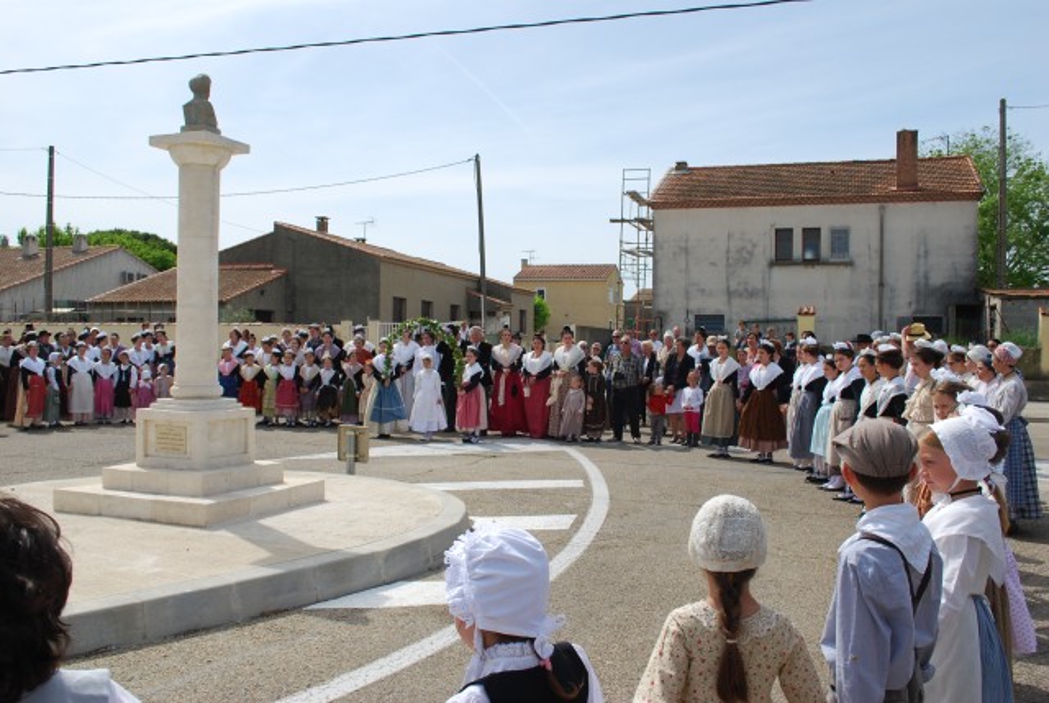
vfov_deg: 43.8
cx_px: 524
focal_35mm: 30
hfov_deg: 61.8
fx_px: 876
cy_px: 352
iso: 100
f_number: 8
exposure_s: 1/250
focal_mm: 20
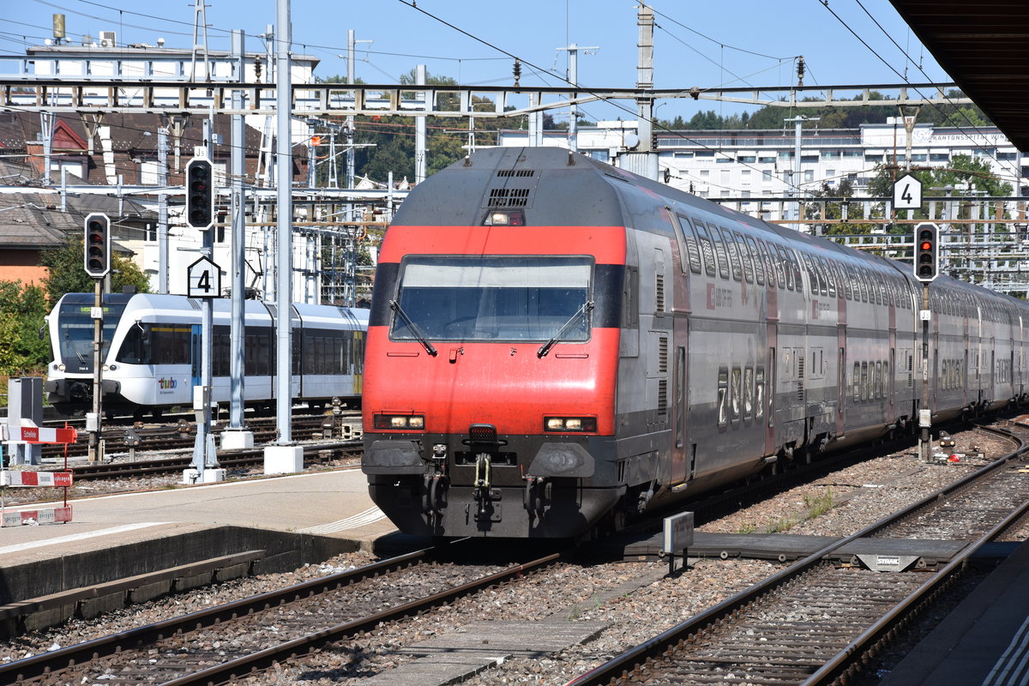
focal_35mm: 135
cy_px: 343
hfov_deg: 15.2
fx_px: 3858
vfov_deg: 10.2
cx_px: 514
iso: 220
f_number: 8
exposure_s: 1/500
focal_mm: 90
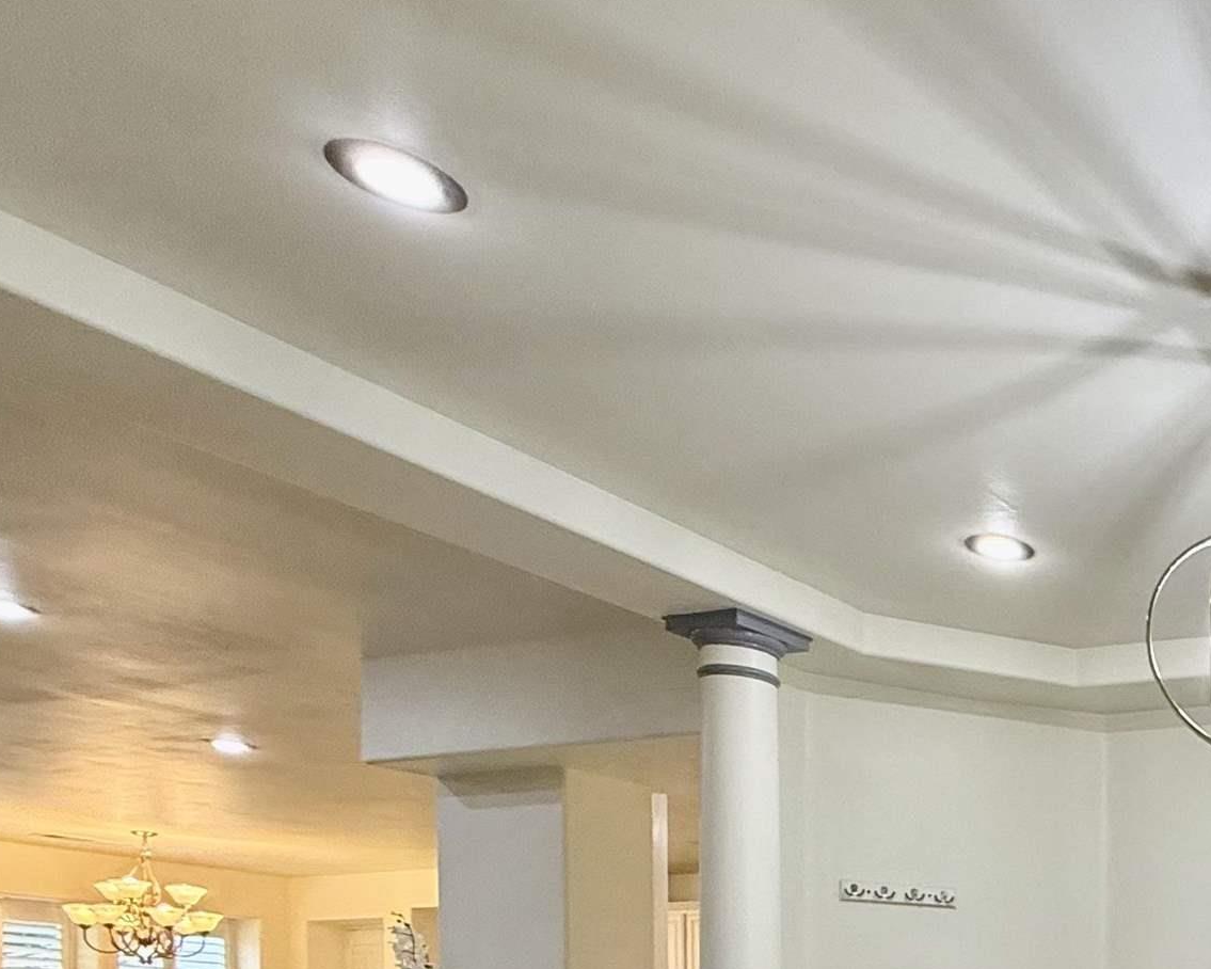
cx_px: 1521
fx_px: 1326
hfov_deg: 35.7
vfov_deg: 34.0
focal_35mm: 37
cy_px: 1102
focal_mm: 2.22
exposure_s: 1/120
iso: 200
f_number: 2.2
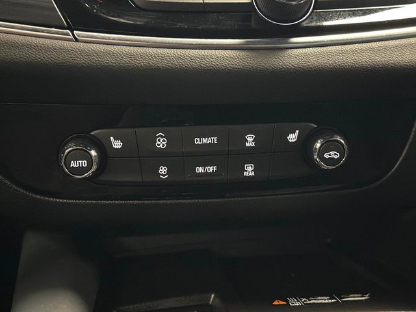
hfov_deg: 39.7
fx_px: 577
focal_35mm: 48
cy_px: 156
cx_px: 208
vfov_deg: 30.3
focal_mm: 6.86
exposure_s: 1/15
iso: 2000
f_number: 1.78
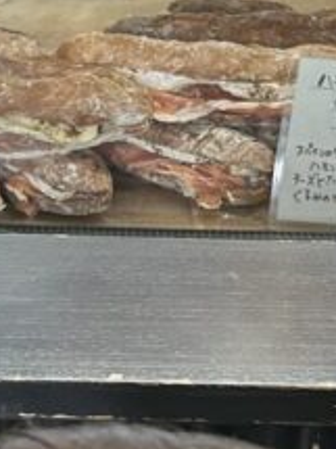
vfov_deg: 15.9
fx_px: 1606
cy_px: 299
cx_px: 109
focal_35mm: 124
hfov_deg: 11.9
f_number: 1.5
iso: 100
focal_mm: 5.7
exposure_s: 1/50
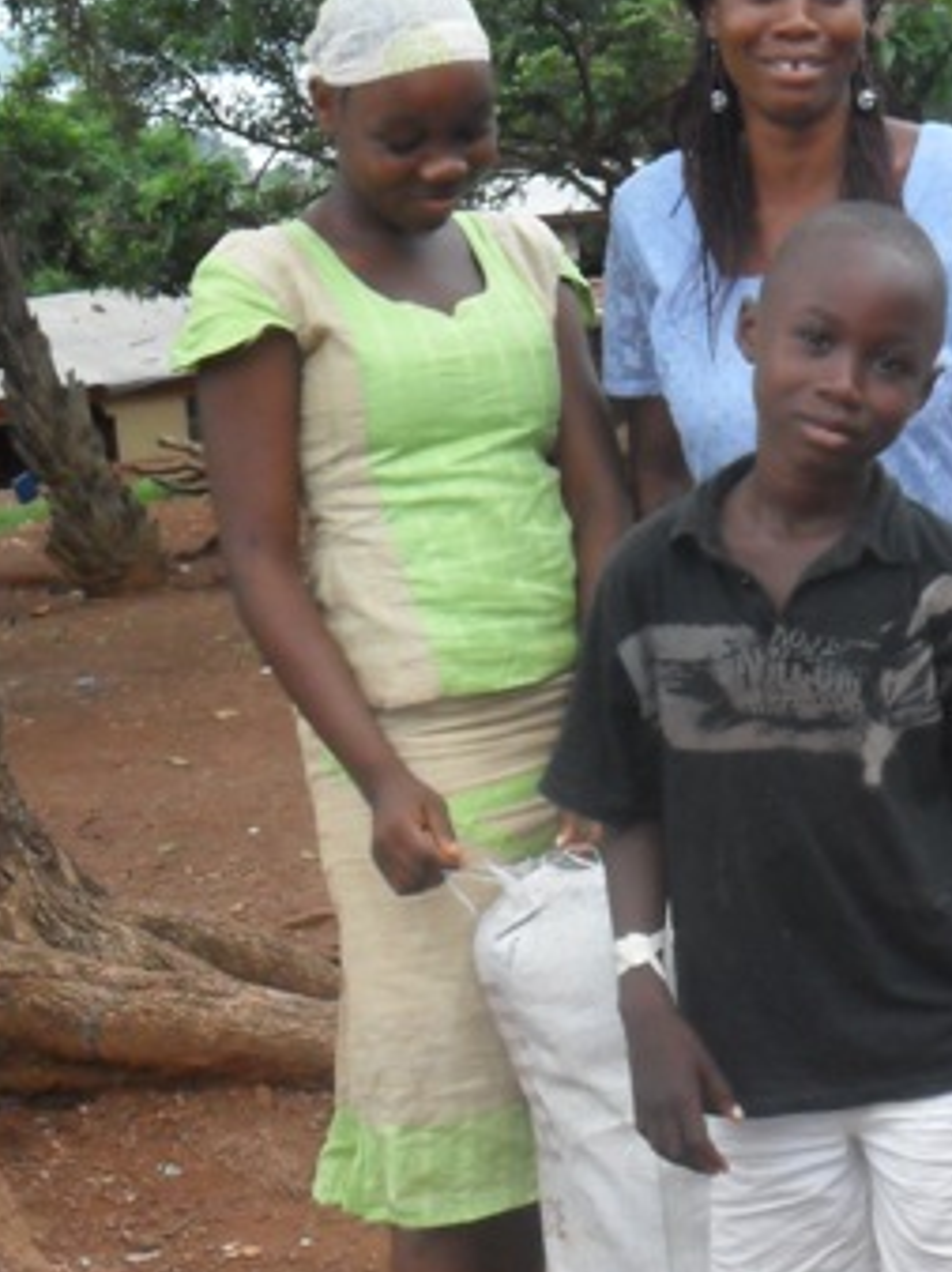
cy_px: 802
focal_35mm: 77
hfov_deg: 19.0
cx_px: 664
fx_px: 2827
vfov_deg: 25.3
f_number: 5
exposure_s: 1/60
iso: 320
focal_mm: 9.3
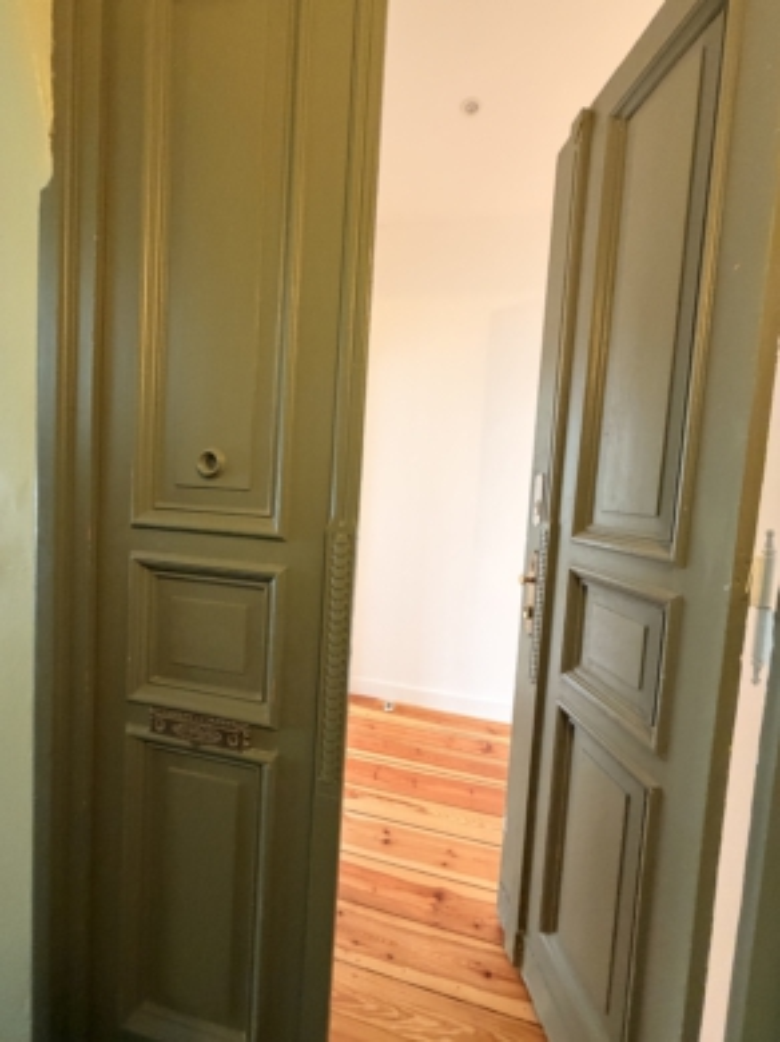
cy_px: 521
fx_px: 421
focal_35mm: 14
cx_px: 390
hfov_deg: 85.6
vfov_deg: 102.1
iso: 400
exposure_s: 1/60
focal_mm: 2.22
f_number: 2.2
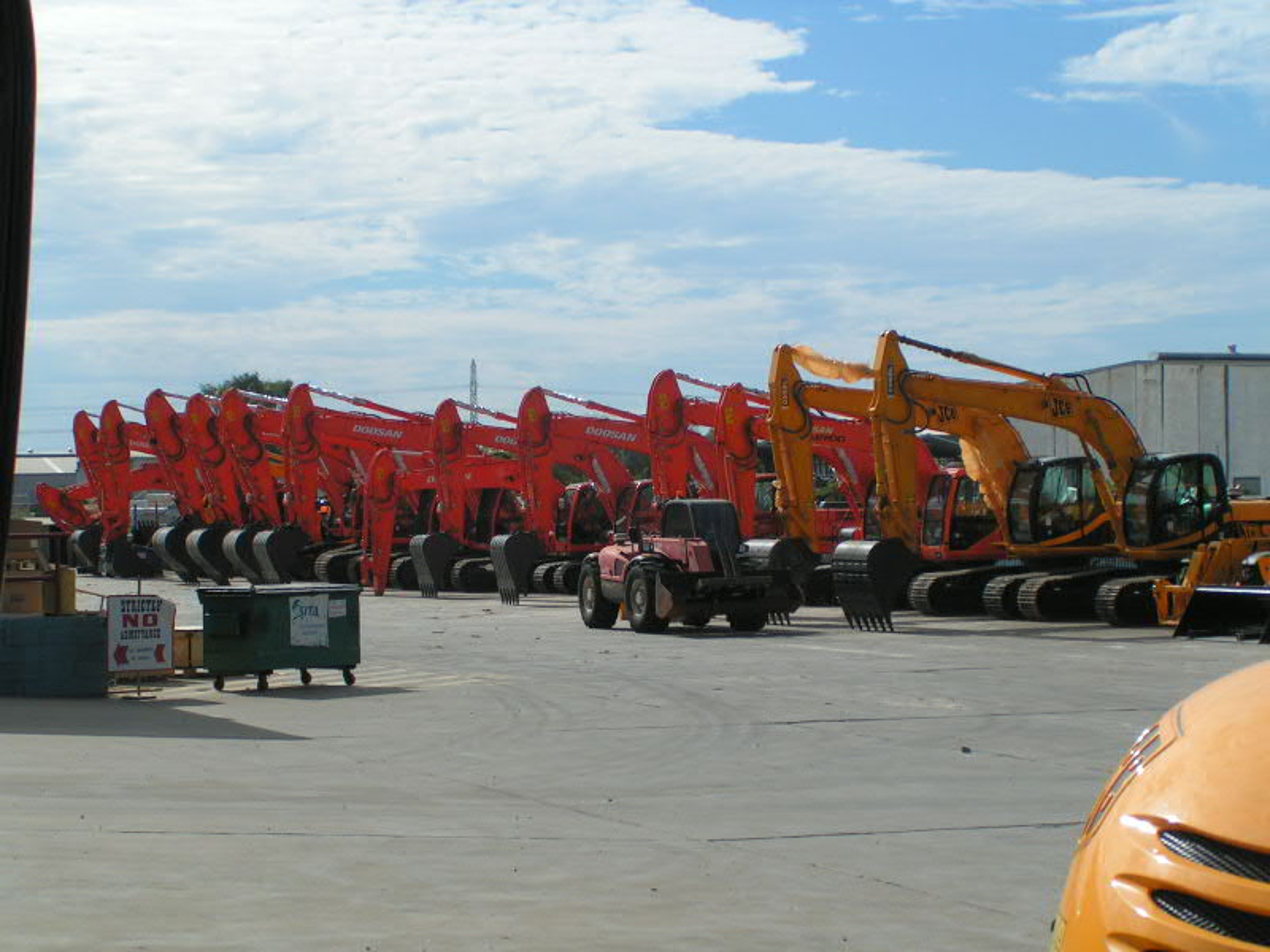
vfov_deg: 18.7
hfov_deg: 24.7
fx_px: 2898
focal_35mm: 79
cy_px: 476
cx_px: 635
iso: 50
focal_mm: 12.1
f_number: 5.6
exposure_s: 1/1000
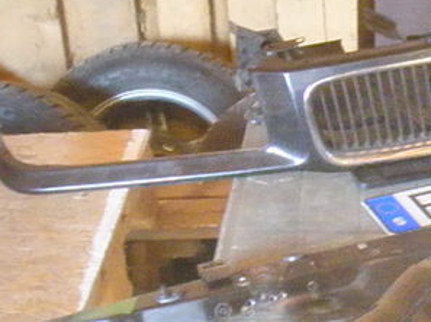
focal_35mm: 82
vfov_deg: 17.7
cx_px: 453
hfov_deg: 22.7
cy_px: 292
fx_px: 1020
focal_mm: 6.7
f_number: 3.5
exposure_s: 1/20
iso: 3200
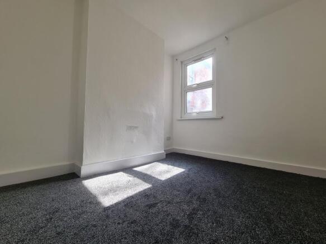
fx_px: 122
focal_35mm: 13
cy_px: 122
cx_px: 163
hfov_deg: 106.2
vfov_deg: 89.9
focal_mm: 2.2
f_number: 2.2
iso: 100
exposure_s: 1/100
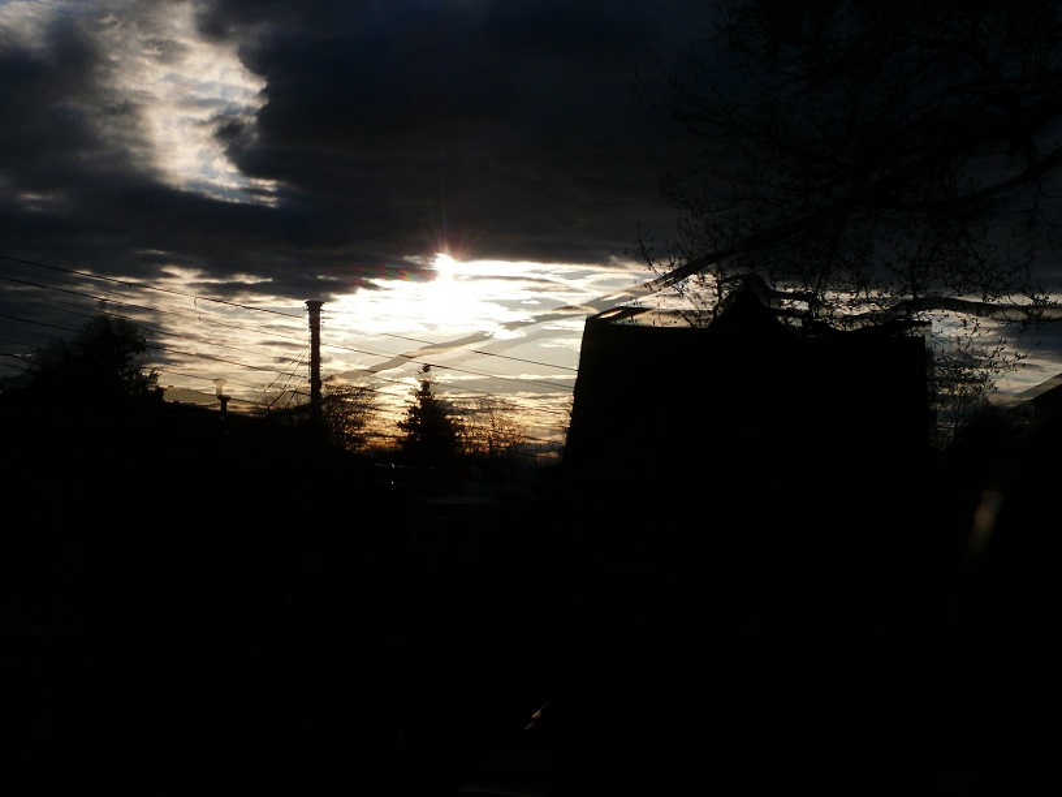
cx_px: 531
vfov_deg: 22.6
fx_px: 1994
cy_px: 398
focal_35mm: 65
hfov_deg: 29.8
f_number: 4.5
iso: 100
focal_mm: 12.6
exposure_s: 1/250
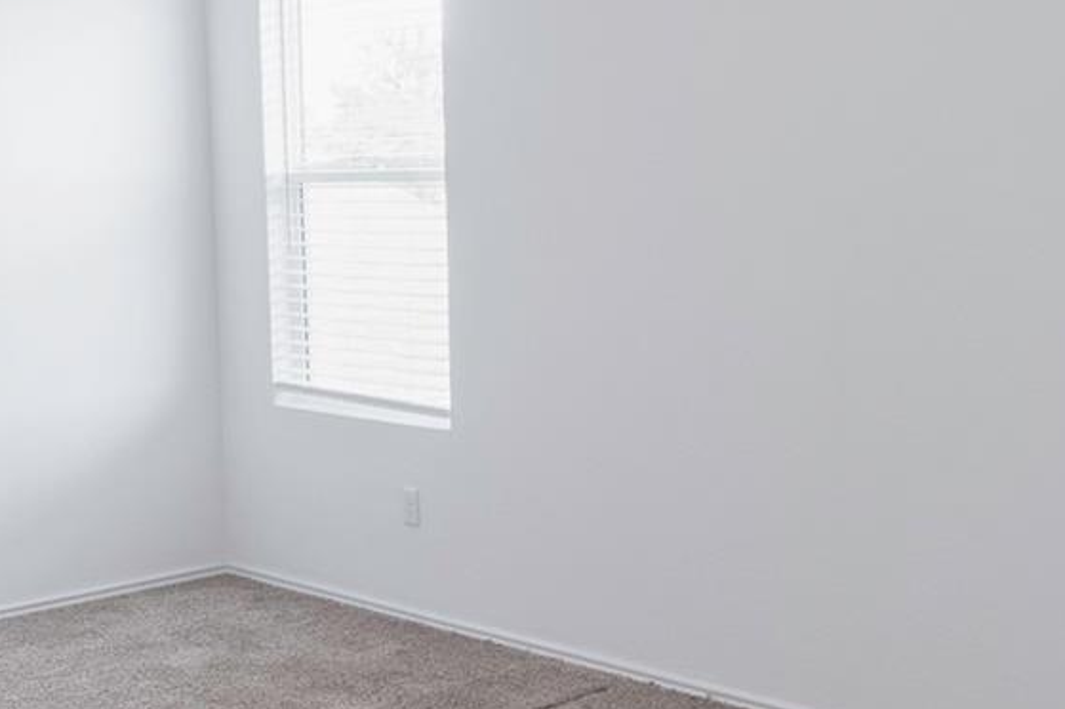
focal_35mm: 55
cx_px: 663
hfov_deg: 36.1
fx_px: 1626
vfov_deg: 24.6
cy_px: 354
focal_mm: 10
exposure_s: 1/20
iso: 100
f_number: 11
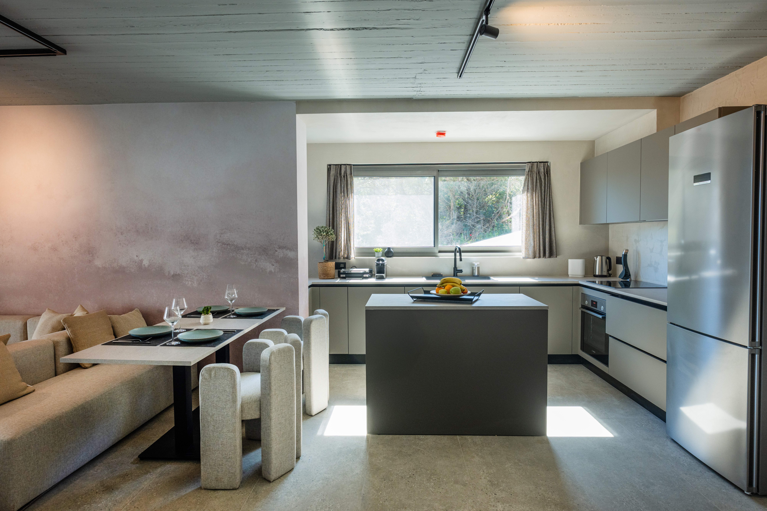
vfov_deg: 61.9
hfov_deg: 84.0
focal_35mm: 20
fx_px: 426
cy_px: 256
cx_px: 384
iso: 500
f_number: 6.3
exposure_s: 1/60
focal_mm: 20
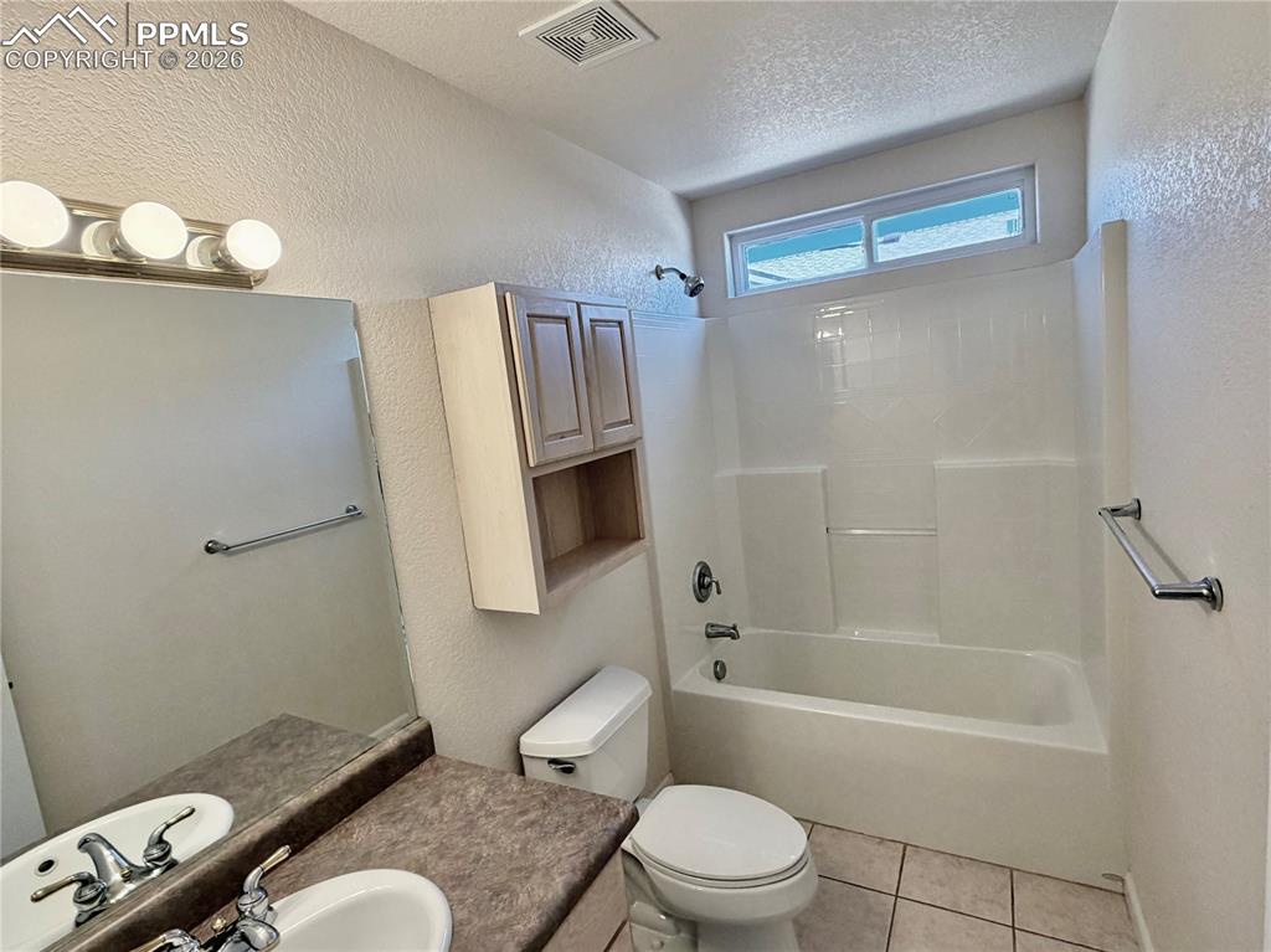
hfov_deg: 102.1
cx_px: 636
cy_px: 476
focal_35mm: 14
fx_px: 514
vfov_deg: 85.6
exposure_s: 1/120
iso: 160
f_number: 2.2
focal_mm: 2.22
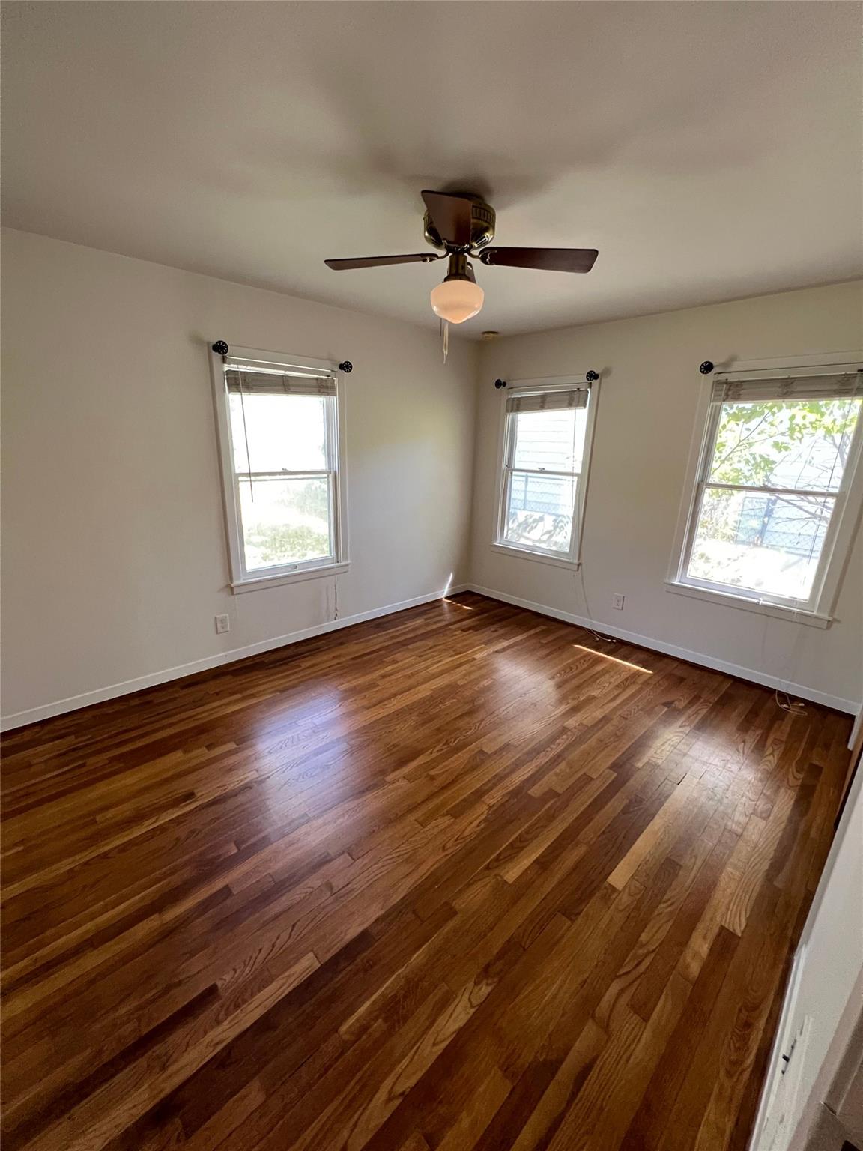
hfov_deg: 89.9
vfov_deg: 106.2
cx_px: 432
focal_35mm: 13
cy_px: 576
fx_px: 432
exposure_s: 1/59
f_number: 1.8
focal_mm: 1.57
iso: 500
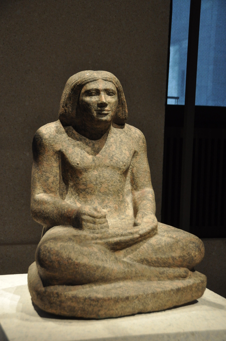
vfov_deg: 29.3
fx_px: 652
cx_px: 113
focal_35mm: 69
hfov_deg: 19.7
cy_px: 170
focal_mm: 46
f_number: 4.5
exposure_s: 1/60
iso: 1000
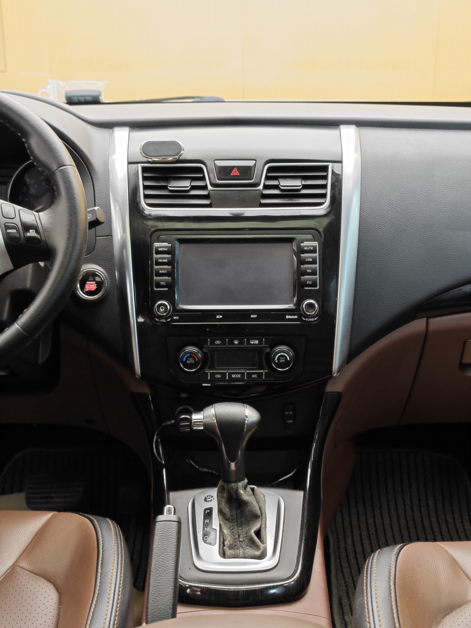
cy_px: 314
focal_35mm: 46
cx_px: 236
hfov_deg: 31.5
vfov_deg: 41.2
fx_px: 835
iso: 200
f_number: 1.9
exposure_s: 1/25
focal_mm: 8.7
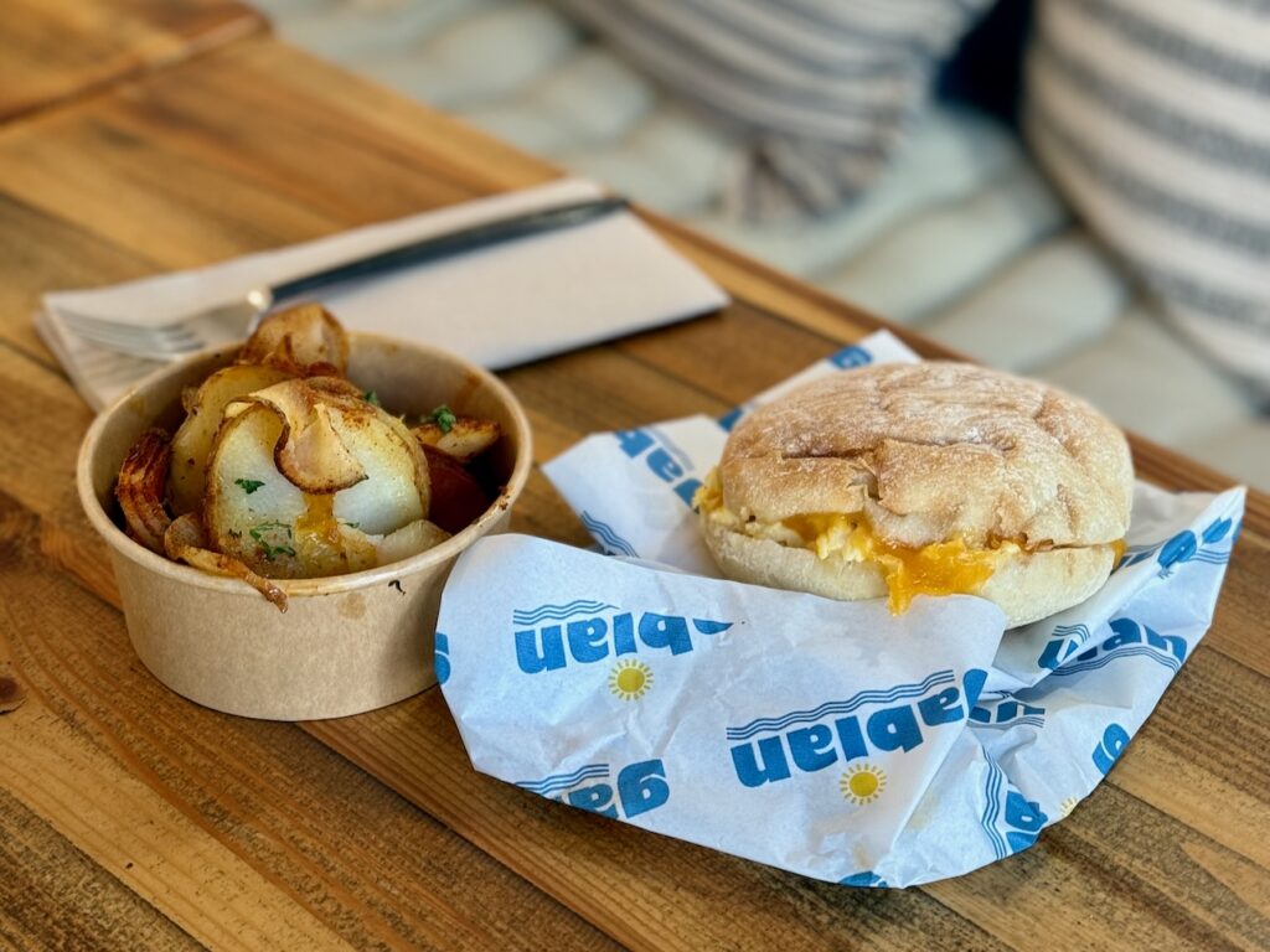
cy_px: 476
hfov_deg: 39.7
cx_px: 635
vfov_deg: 30.3
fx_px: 1761
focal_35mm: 48
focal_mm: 6.76
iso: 80
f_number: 1.78
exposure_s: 1/100
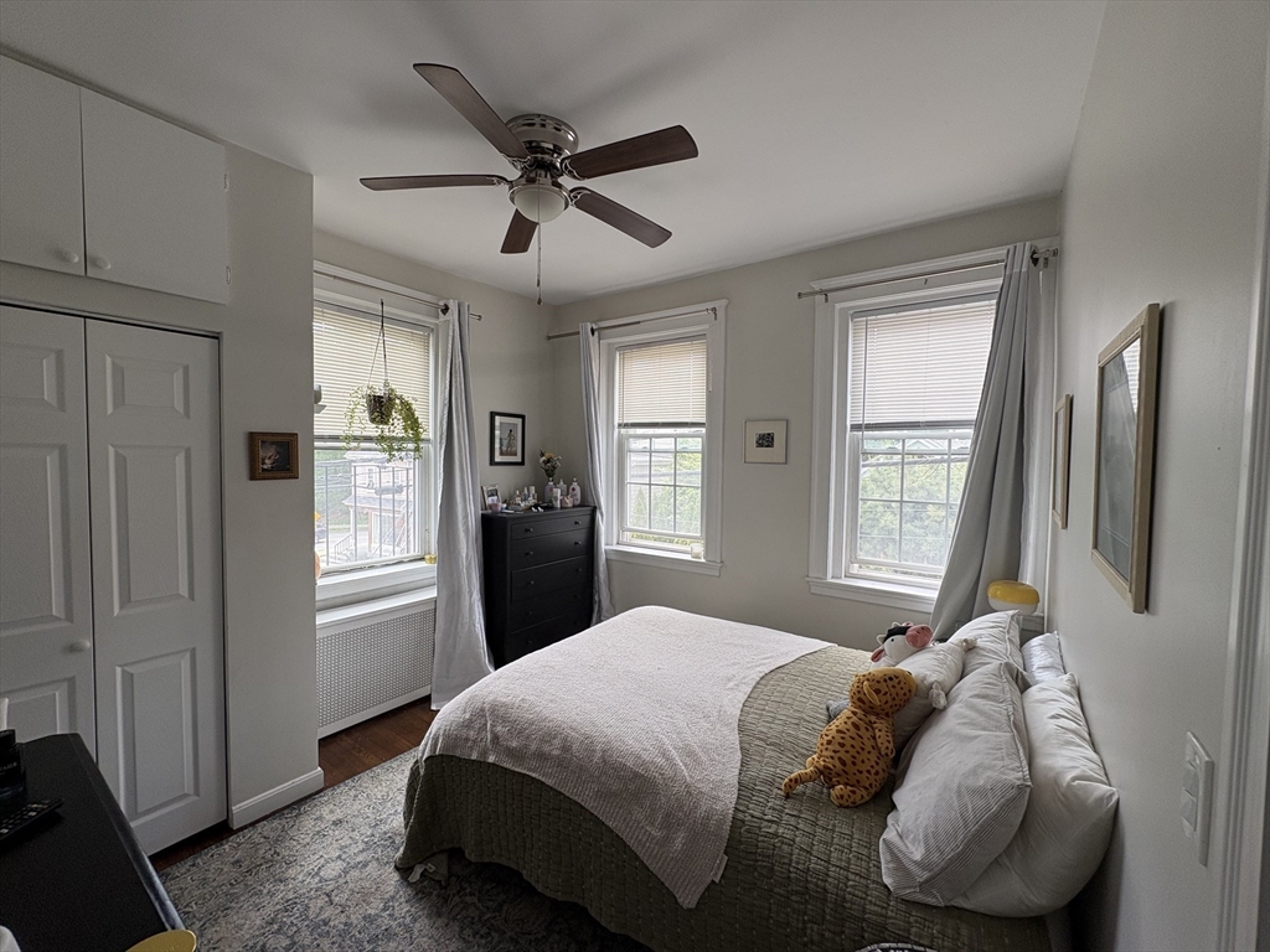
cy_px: 476
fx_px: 514
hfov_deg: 102.1
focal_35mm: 14
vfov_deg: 85.7
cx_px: 635
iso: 40
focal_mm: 2.22
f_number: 2.2
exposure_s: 1/120
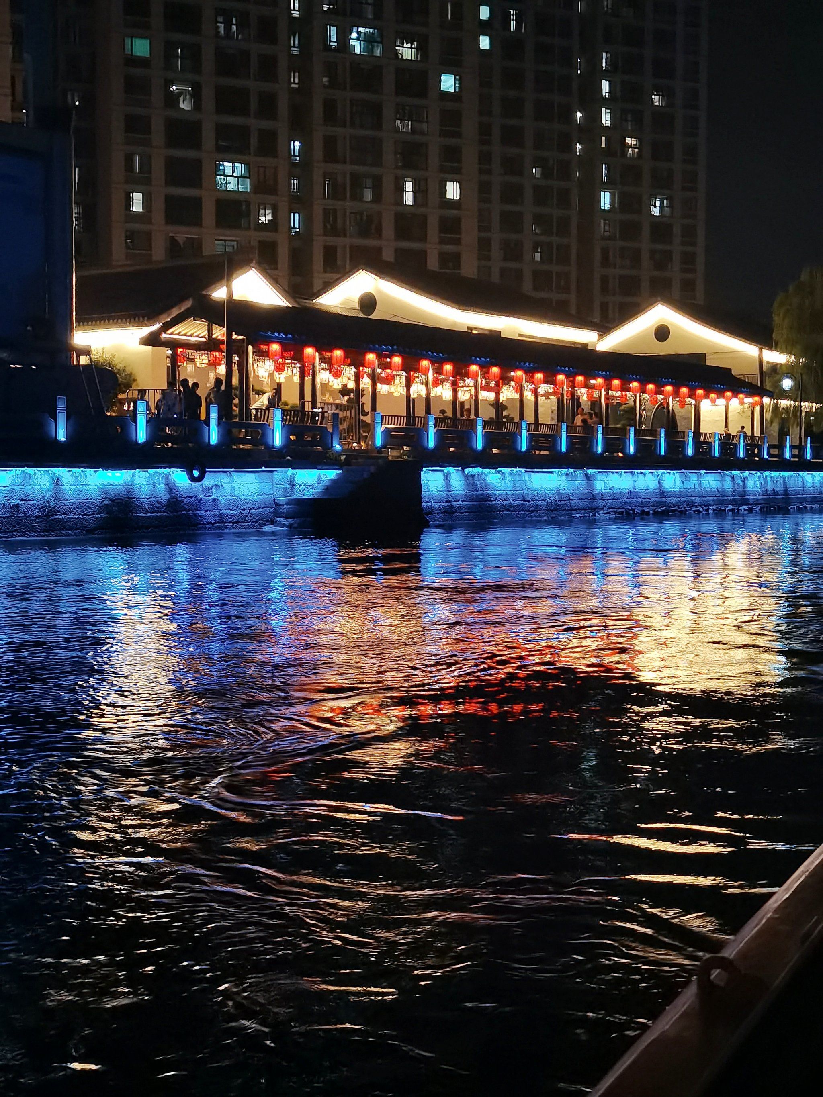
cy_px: 548
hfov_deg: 30.3
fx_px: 1522
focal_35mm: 48
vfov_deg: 39.7
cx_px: 412
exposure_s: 1/33.3
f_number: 1.8
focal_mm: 5.58
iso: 400
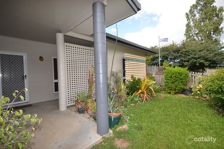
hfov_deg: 95.0
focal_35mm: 16
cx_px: 112
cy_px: 74
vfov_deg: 72.0
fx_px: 103
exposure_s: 1/160
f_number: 6.3
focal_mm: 11
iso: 100
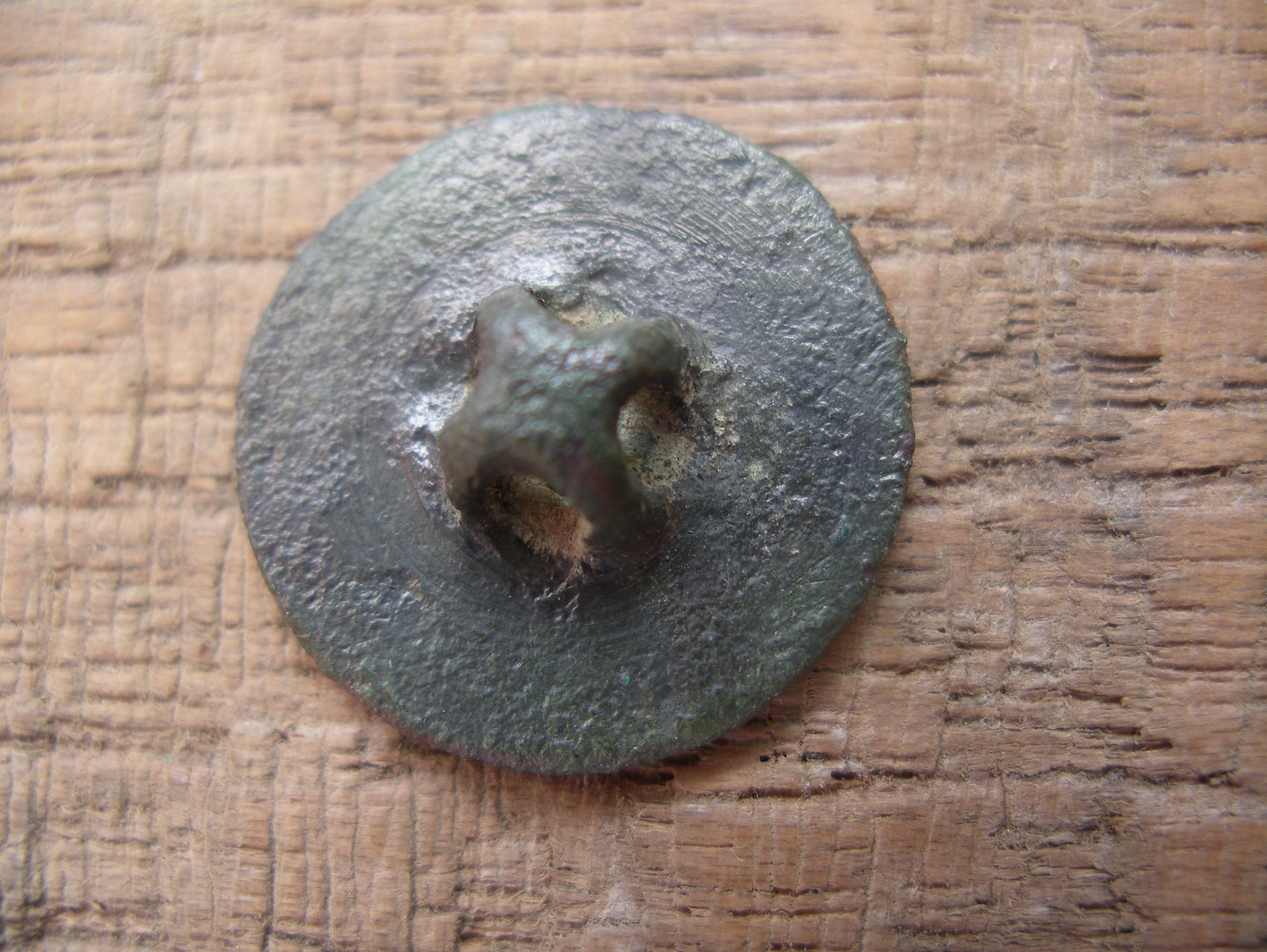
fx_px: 1355
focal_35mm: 37
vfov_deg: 38.7
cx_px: 634
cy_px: 476
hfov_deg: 50.1
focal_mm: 7.8
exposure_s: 1/60
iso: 80
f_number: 2.8
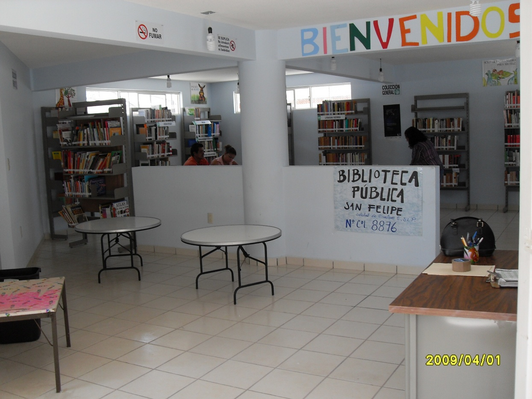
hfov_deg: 50.1
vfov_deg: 38.7
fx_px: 569
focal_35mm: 37
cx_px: 266
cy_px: 200
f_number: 2.8
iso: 100
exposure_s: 1/90
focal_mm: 6.3
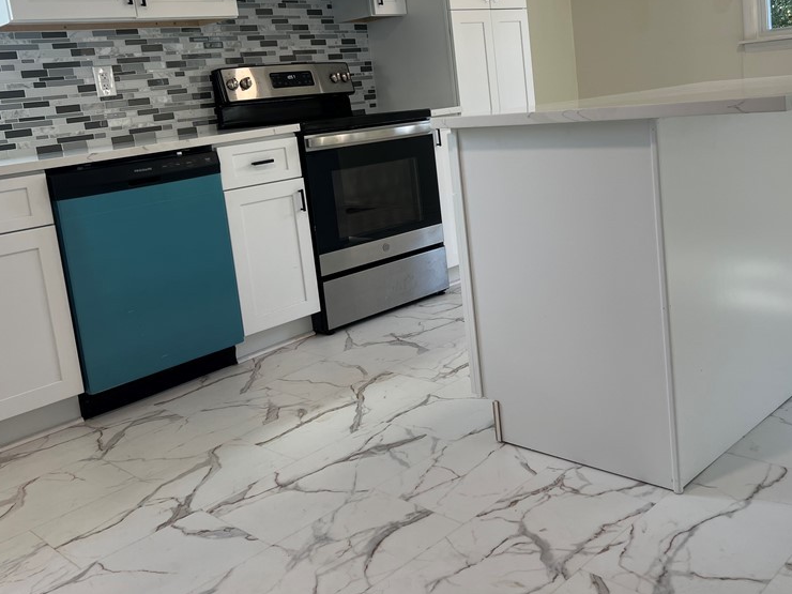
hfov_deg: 51.2
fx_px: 824
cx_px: 454
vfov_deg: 39.2
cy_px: 194
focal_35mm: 36
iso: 32
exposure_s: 1/112
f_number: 1.5
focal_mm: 5.7
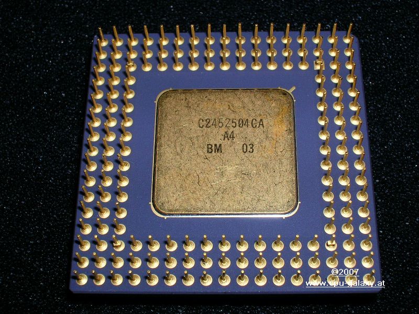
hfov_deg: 33.2
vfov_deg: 25.2
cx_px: 210
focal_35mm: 58
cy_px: 157
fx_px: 702
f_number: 5.9
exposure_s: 1/60.1
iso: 50
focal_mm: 9.7
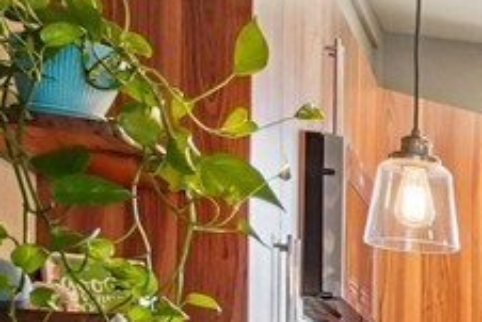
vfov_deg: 10.9
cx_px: 1573
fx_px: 1608
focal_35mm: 120
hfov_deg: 10.2
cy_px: 530
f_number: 8
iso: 1600
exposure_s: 1/10
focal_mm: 16
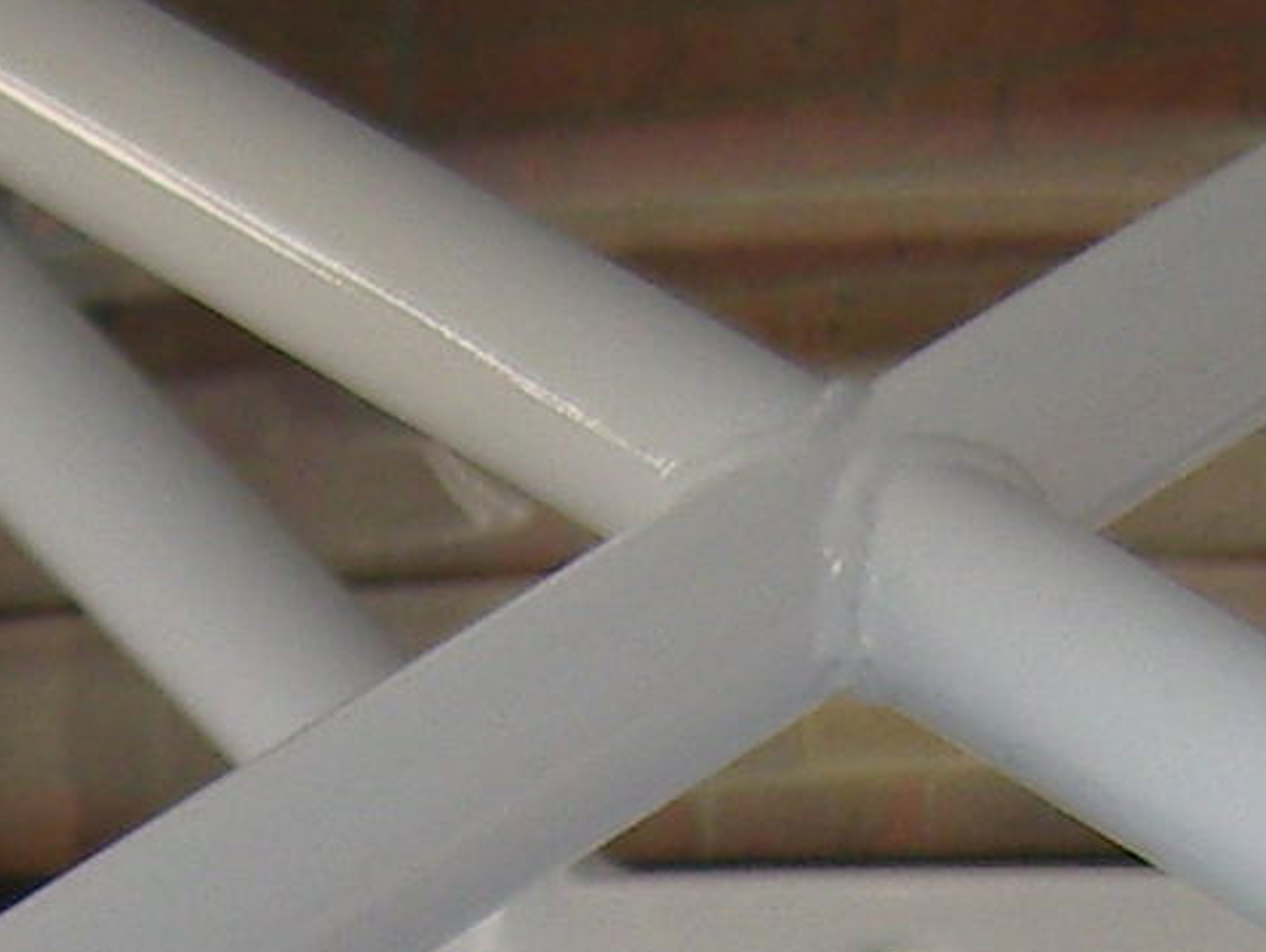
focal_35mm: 206
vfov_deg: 7.1
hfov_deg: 9.6
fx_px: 7540
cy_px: 1589
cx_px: 824
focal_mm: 7.3
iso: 100
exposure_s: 1/60
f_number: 2.8
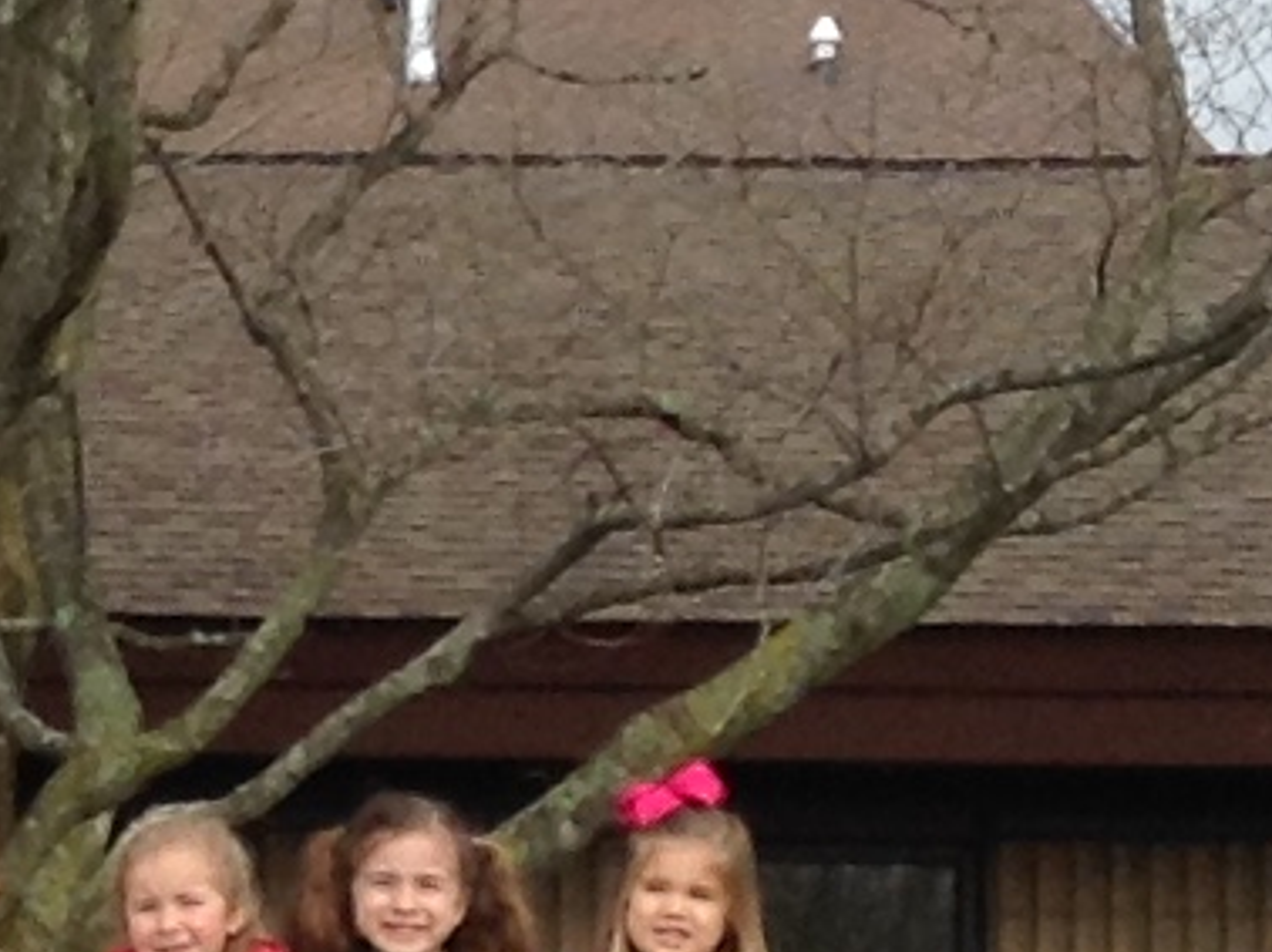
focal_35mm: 226
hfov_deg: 8.6
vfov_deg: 6.6
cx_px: -511
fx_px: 8299
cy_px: 757
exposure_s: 1/384
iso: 25
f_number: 2.4
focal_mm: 3.3
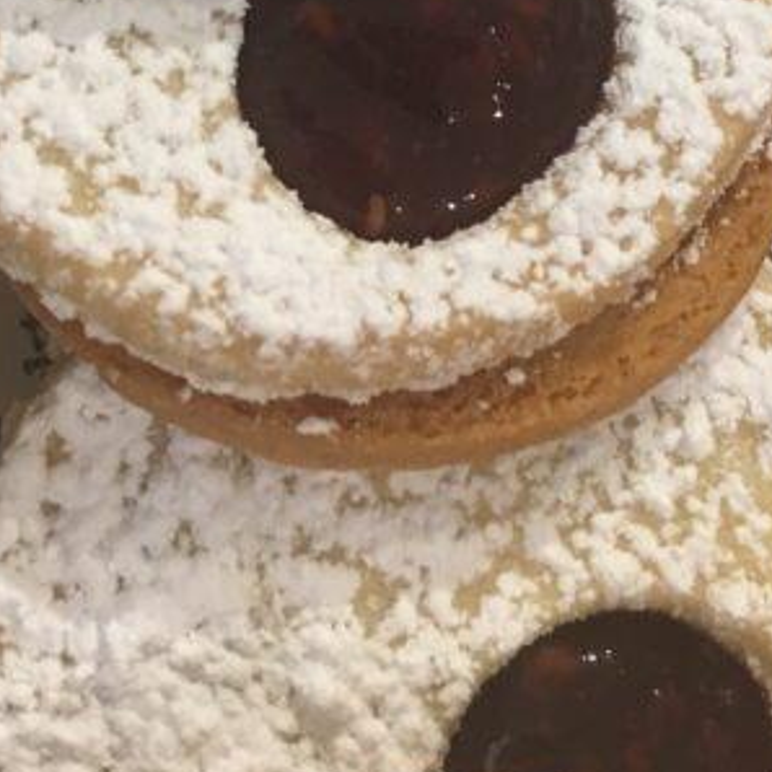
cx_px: 430
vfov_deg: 17.8
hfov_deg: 19.7
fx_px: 2220
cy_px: -370
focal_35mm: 88
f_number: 2.2
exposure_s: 1/33
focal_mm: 4.15
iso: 125
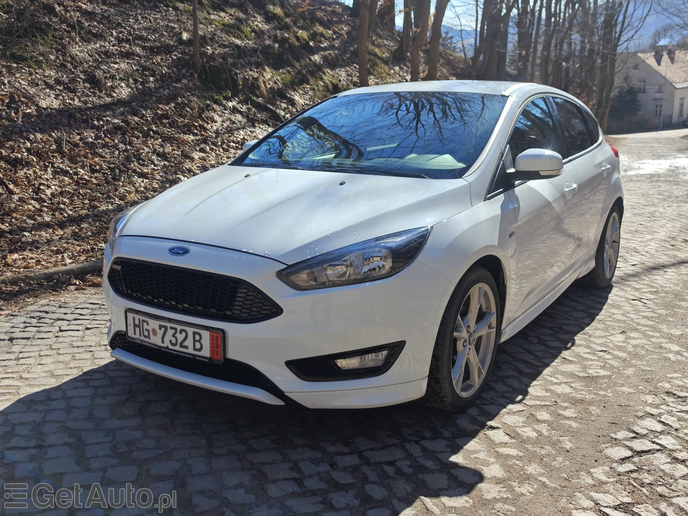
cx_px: 344
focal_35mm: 32
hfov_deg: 56.8
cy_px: 258
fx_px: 636
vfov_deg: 44.2
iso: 50
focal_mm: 8.72
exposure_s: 1/1282
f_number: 2
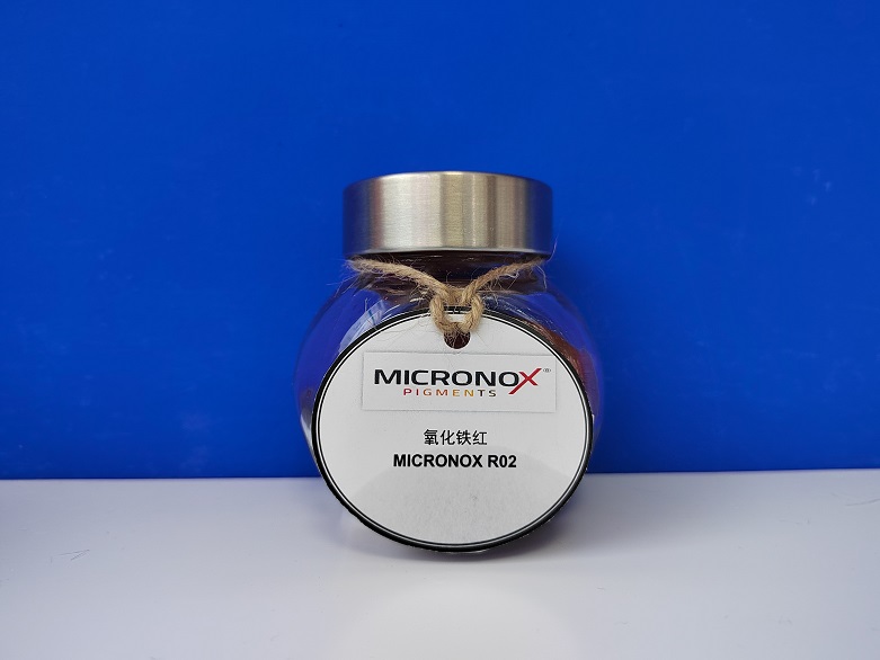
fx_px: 585
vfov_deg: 58.9
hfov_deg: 73.9
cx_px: 440
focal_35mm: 23
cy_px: 330
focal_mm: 5.52
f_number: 1.9
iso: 609
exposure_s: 1/100
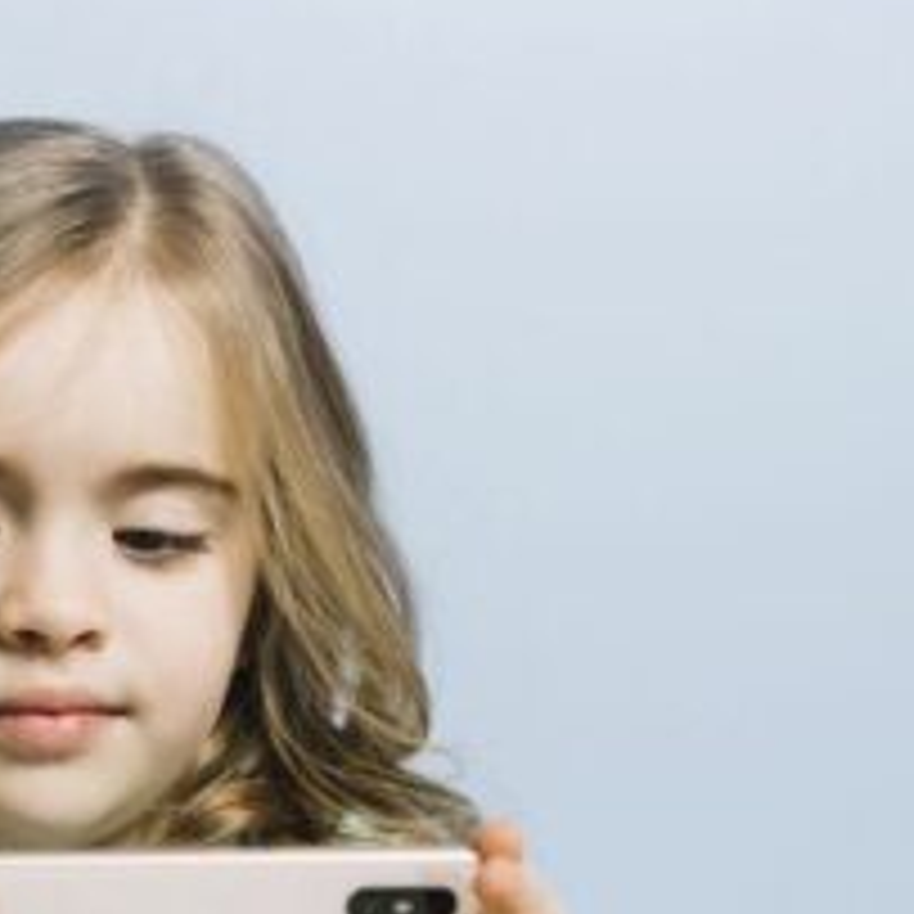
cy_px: 882
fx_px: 4810
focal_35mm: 161
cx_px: -594
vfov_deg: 10.8
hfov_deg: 10.4
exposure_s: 1/160
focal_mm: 50
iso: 200
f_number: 4.5
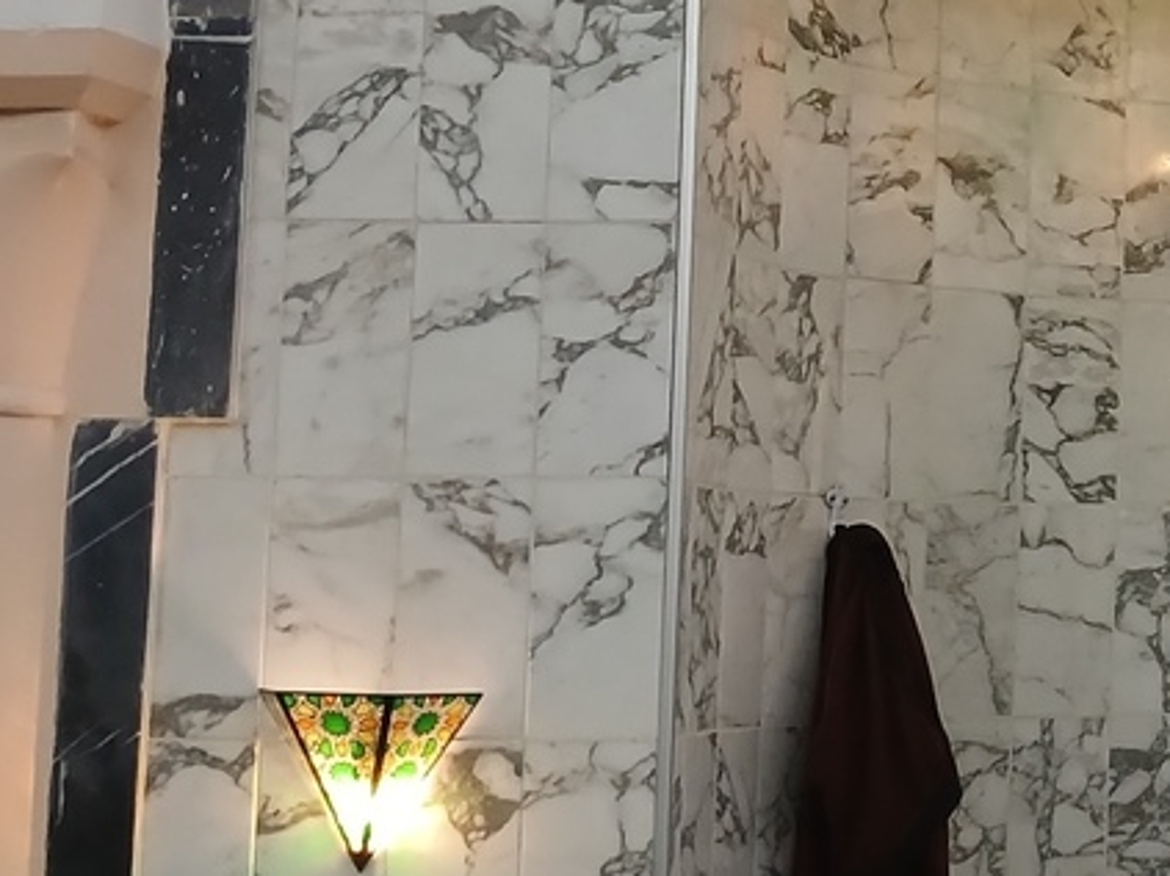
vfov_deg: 16.0
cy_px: 249
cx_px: 1654
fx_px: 3109
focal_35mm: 92
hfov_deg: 19.2
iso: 250
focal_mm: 4
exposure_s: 1/33.3
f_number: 1.8
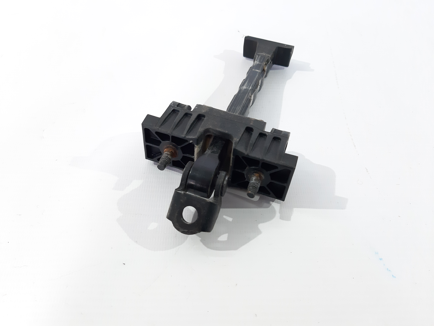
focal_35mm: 27
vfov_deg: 51.4
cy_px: 163
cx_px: 217
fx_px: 339
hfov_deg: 65.3
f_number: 1.7
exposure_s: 1/50
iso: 200
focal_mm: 3.93
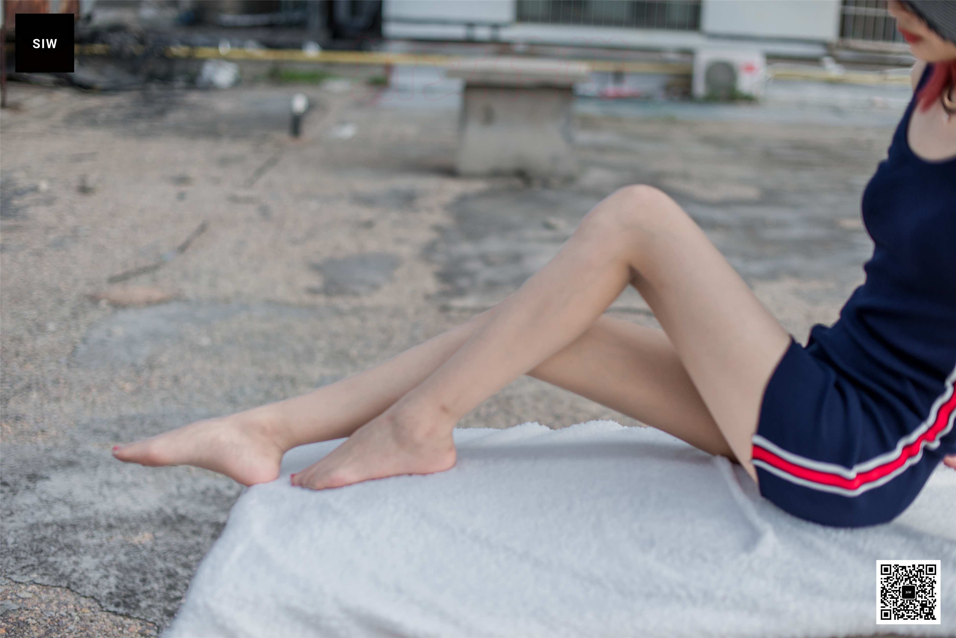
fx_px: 1328
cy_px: 319
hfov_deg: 39.6
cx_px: 478
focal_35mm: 50
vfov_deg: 27.0
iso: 64
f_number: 2
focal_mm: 50
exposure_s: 1/1600
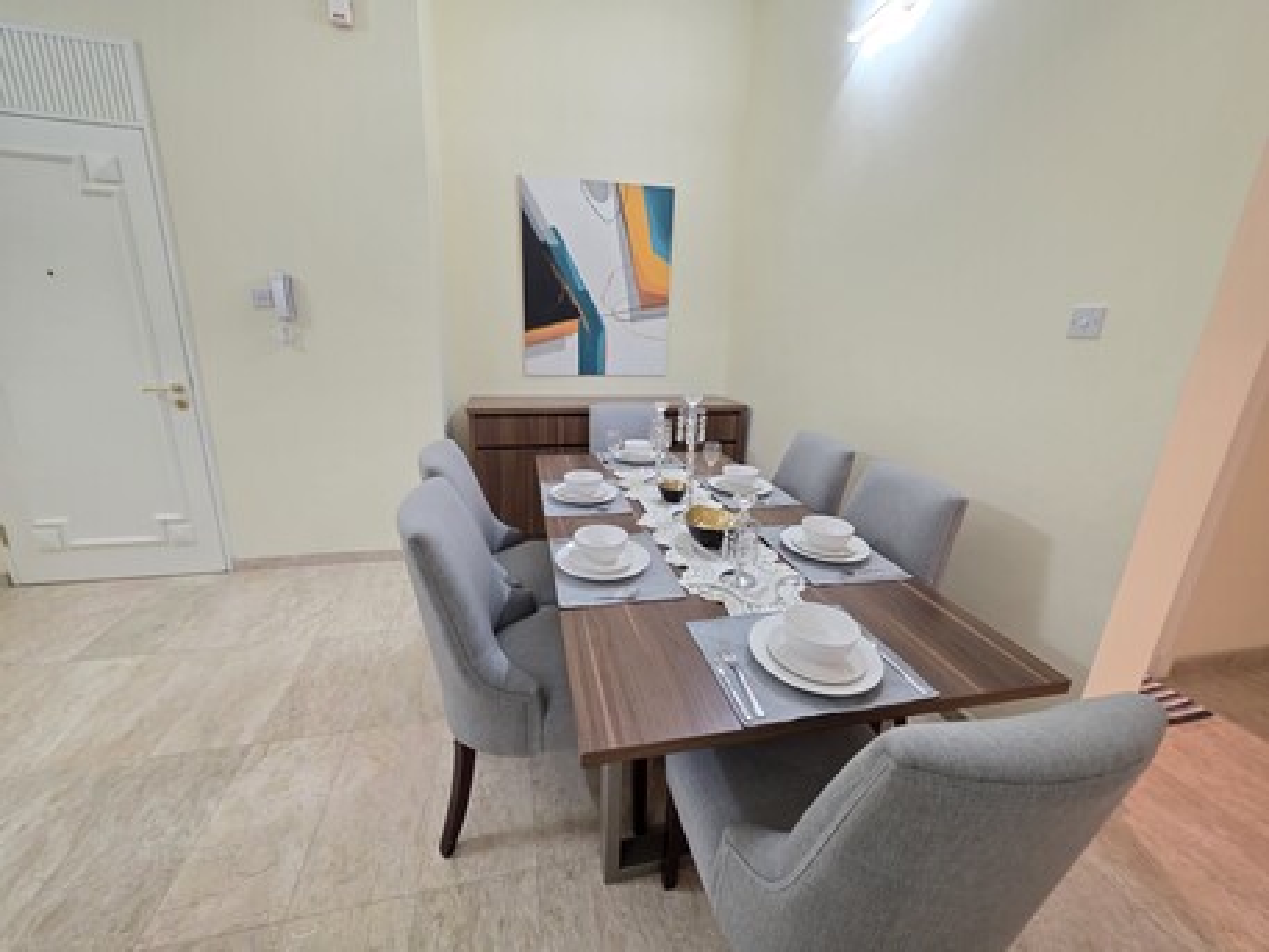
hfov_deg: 106.2
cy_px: 476
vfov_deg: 89.9
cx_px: 634
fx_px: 477
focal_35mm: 13
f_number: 1.9
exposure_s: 1/50
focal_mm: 2.2
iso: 200
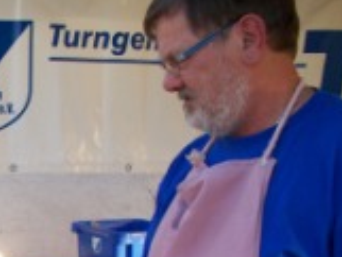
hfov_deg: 18.1
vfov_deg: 14.4
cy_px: 302
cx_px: -125
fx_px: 989
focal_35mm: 100
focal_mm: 7.54
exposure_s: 1/100
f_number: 2.8
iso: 64
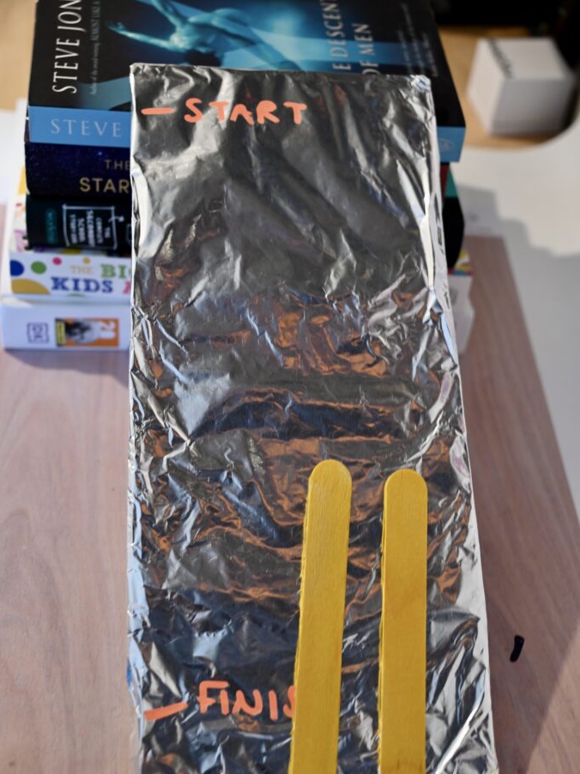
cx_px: 290
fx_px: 1341
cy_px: 438
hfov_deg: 24.4
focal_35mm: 60
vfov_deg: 32.2
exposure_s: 1/20
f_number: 5
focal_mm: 55
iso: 1250
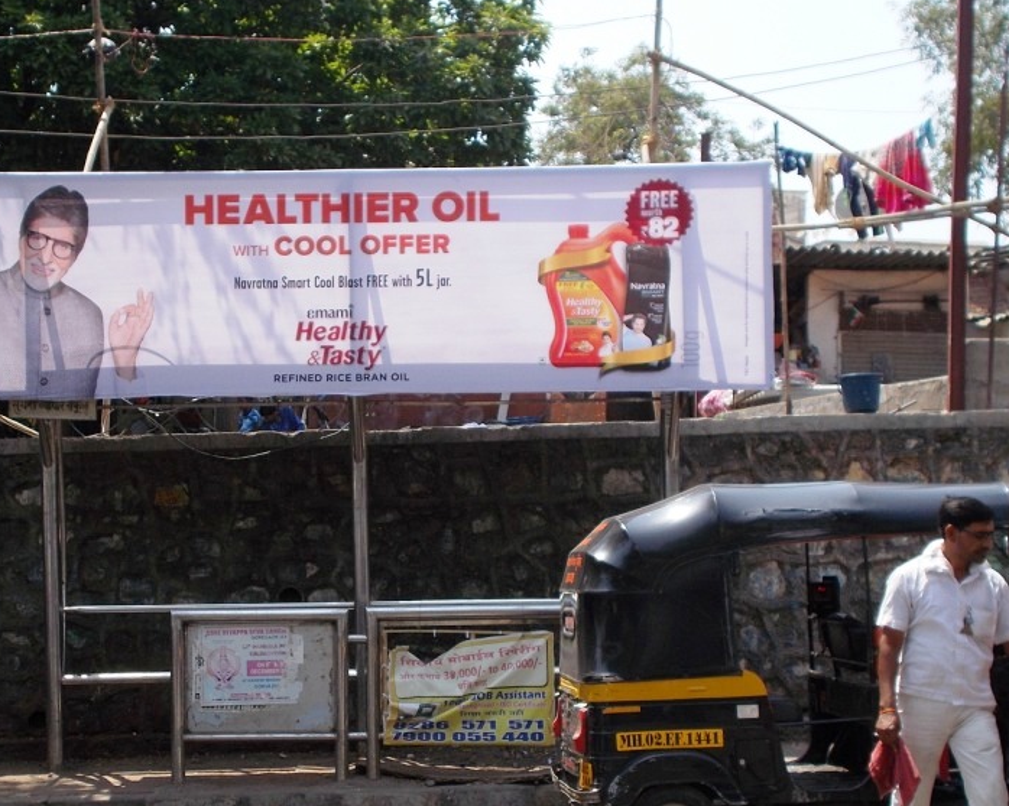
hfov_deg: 29.9
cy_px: 508
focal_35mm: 63
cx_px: 363
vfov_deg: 24.1
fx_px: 1881
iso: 80
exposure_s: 1/400
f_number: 4.2
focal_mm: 7.9
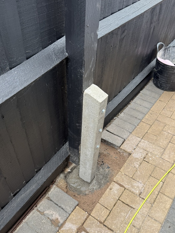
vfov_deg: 61.3
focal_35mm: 29
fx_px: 196
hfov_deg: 48.2
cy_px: 135
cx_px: 80
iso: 100
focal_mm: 6.76
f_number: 1.78
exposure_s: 1/121
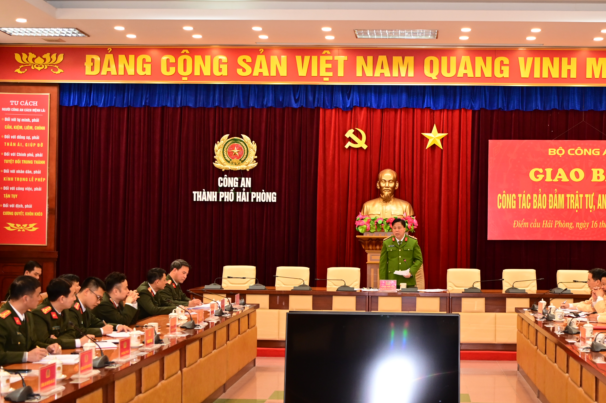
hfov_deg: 34.3
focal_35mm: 58
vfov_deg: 23.3
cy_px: 229
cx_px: 389
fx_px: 976
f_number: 2.8
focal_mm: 40
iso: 2000
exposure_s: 1/200
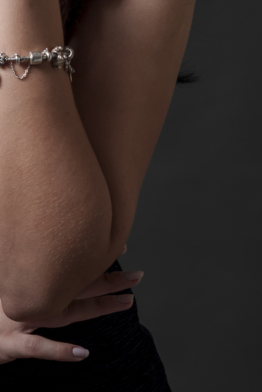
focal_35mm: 141
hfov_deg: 9.6
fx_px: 1537
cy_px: -83
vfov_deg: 14.1
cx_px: -71
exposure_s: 1/200
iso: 100
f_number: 8
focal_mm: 50
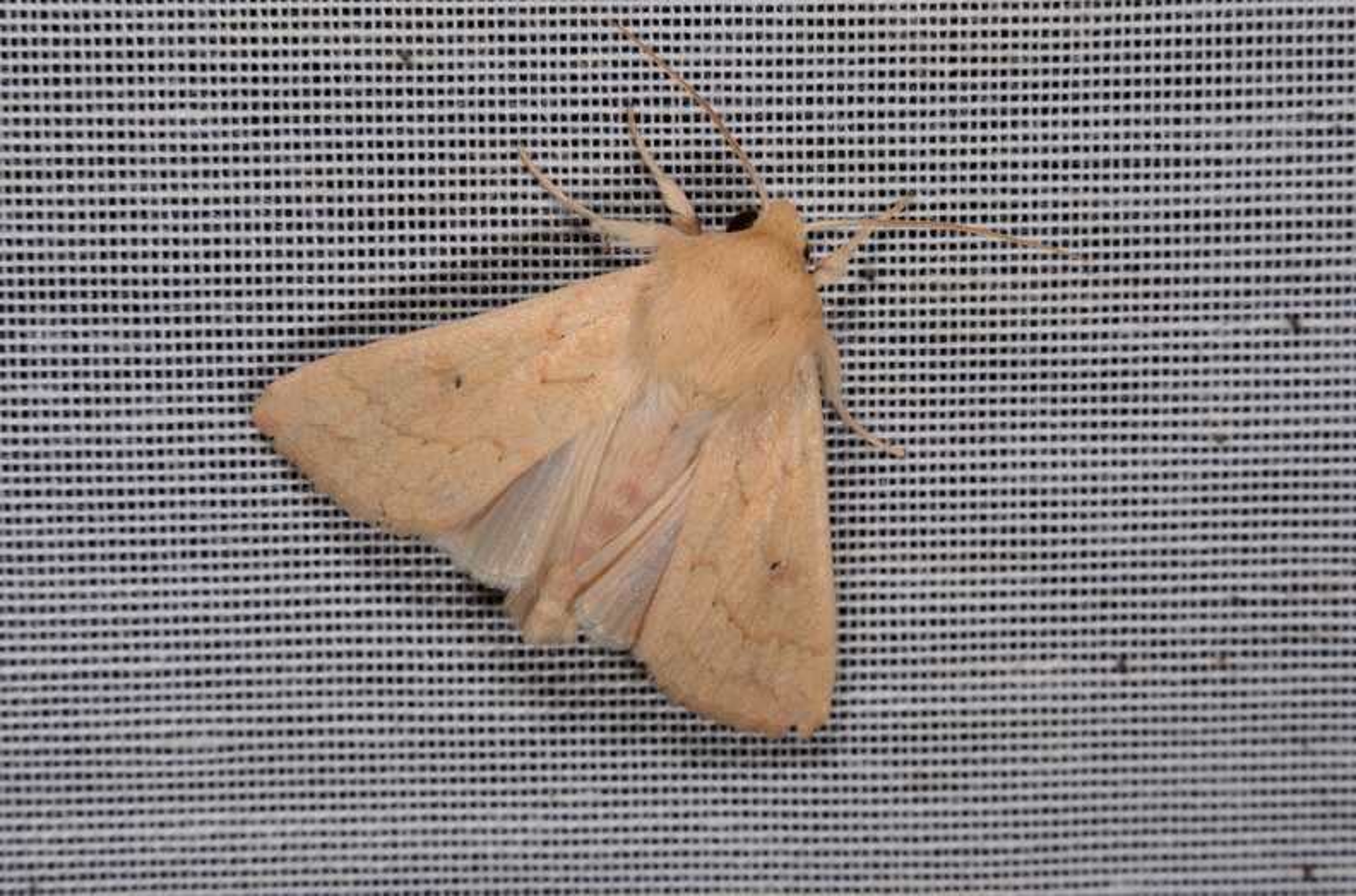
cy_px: 448
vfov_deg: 10.7
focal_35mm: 128
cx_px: 678
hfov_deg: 16.1
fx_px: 4791
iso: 100
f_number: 25
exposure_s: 1/60
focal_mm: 85
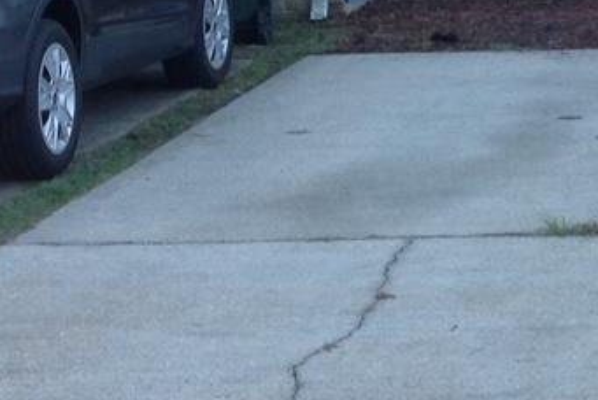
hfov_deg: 14.4
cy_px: -84
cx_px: 701
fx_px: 2294
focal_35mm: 138
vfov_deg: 9.8
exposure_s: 1/166
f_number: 2.4
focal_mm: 4.28
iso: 50
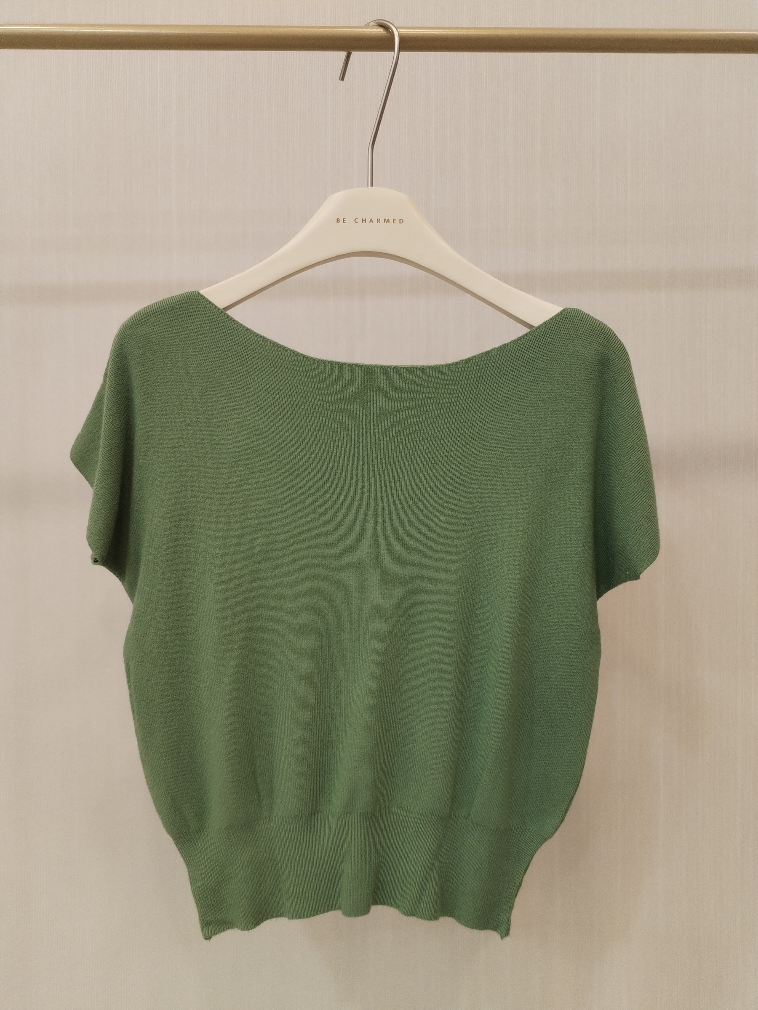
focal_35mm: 29
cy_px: 505
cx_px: 379
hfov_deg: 48.2
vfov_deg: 61.7
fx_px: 847
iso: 377
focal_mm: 4.75
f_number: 1.8
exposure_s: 1/60
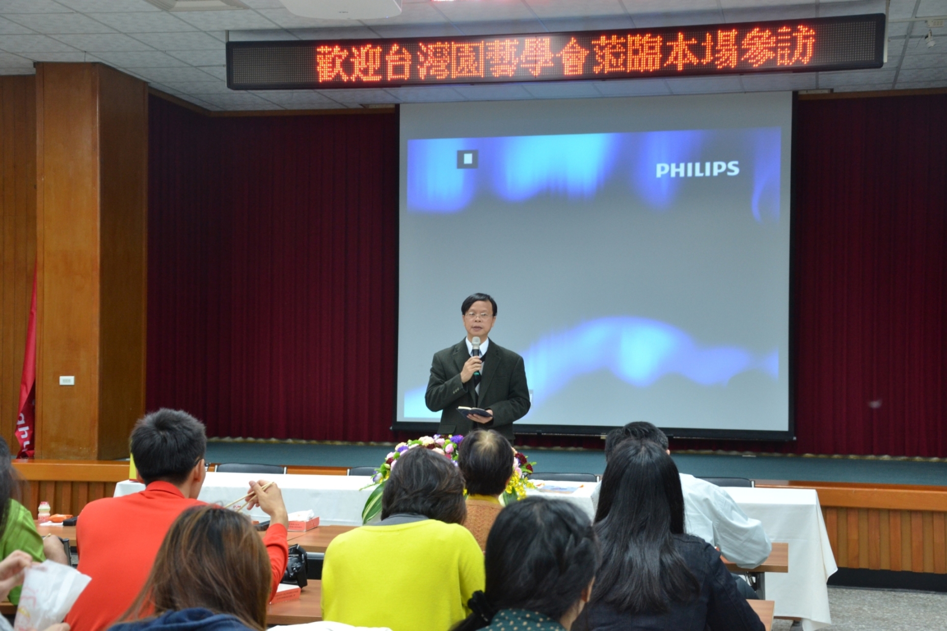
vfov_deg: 23.8
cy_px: 316
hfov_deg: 35.1
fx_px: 1499
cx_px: 474
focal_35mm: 57
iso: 800
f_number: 4.5
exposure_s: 1/40
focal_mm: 38
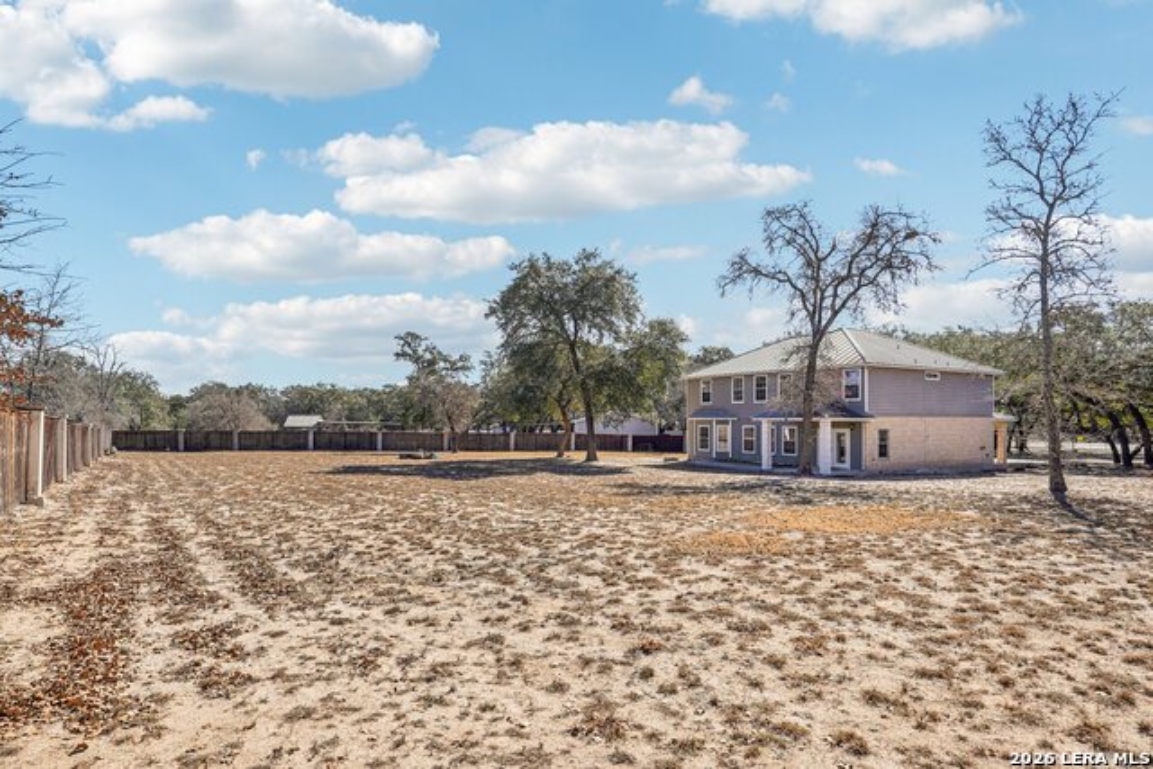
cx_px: 576
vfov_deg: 63.2
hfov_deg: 85.4
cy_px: 384
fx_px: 625
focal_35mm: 20
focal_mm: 19.5
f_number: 8
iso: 100
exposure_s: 1/500
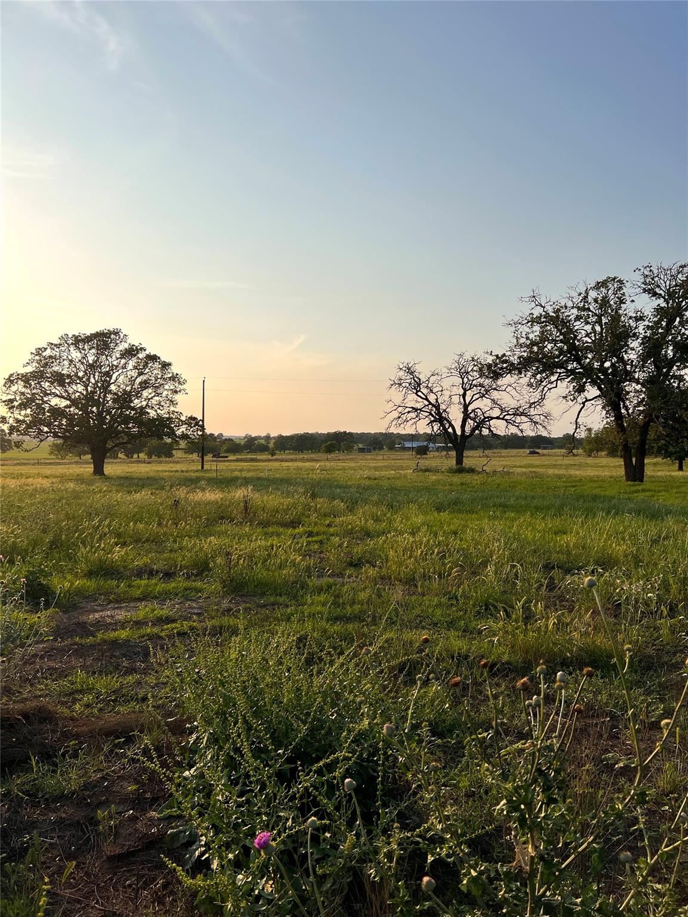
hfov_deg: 53.1
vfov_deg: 67.3
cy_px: 458
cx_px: 344
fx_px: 689
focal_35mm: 26
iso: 50
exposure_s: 1/6579
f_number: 1.5
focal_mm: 5.7
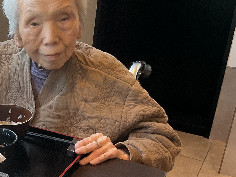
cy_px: 126
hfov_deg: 28.4
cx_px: 1
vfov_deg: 22.8
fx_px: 436
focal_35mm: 64
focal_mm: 3
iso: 50
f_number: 1.8
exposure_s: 1/60
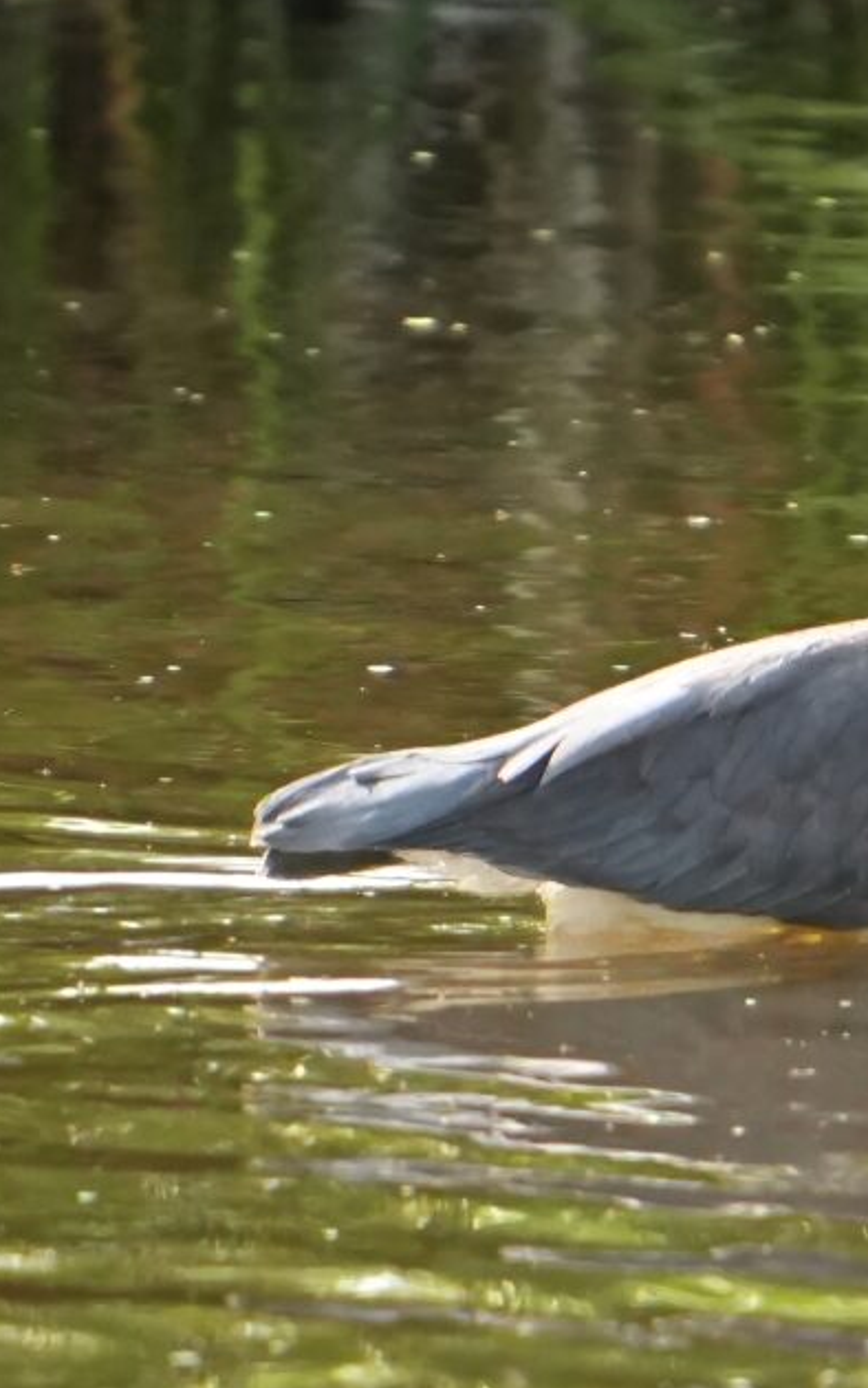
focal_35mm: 3727
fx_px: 141000
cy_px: 241
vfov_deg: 0.6
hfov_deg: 0.4
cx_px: 1890
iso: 2500
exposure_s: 1/2000
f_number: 6.3
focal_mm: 600
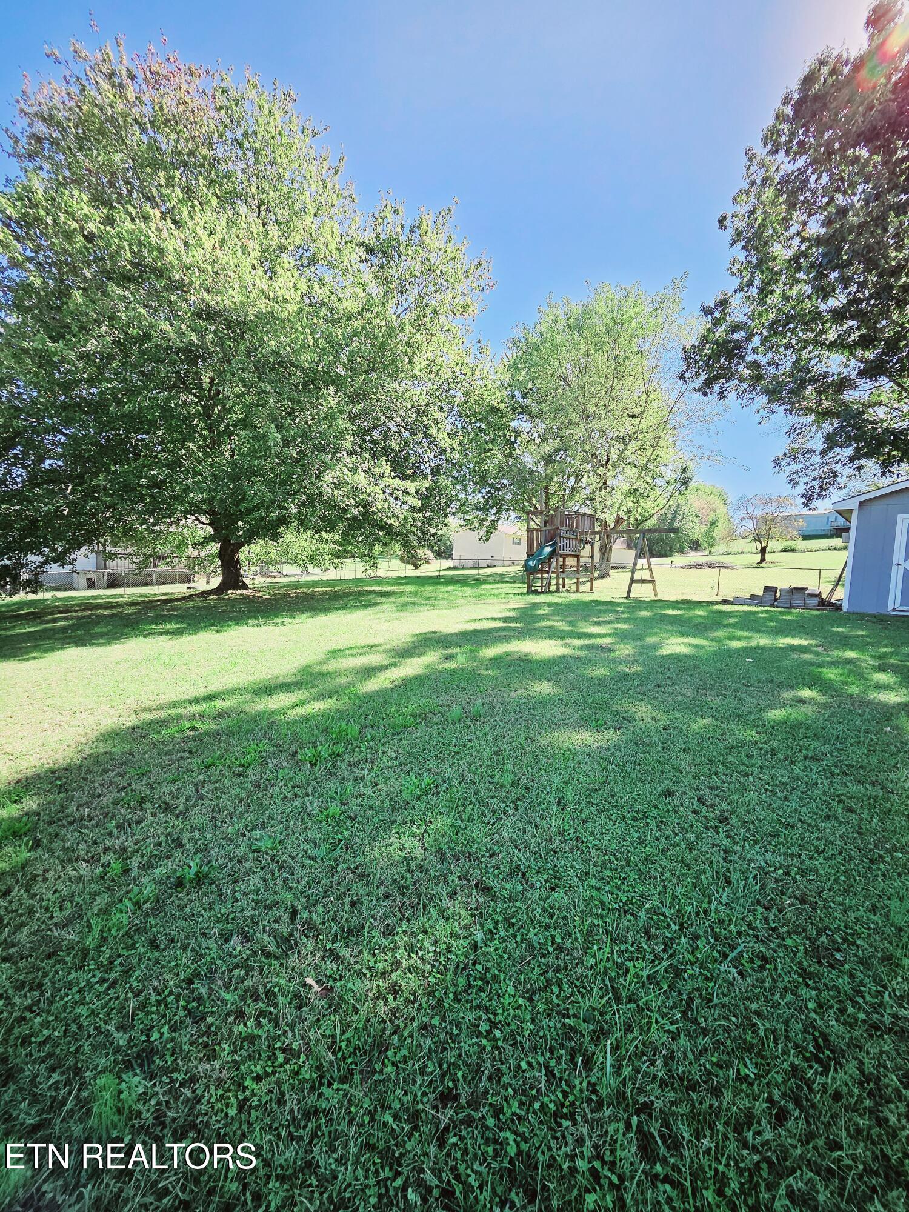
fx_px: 455
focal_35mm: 13
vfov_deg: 106.2
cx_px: 454
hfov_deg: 89.9
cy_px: 606
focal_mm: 1.74
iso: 32
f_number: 2.2
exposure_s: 1/370
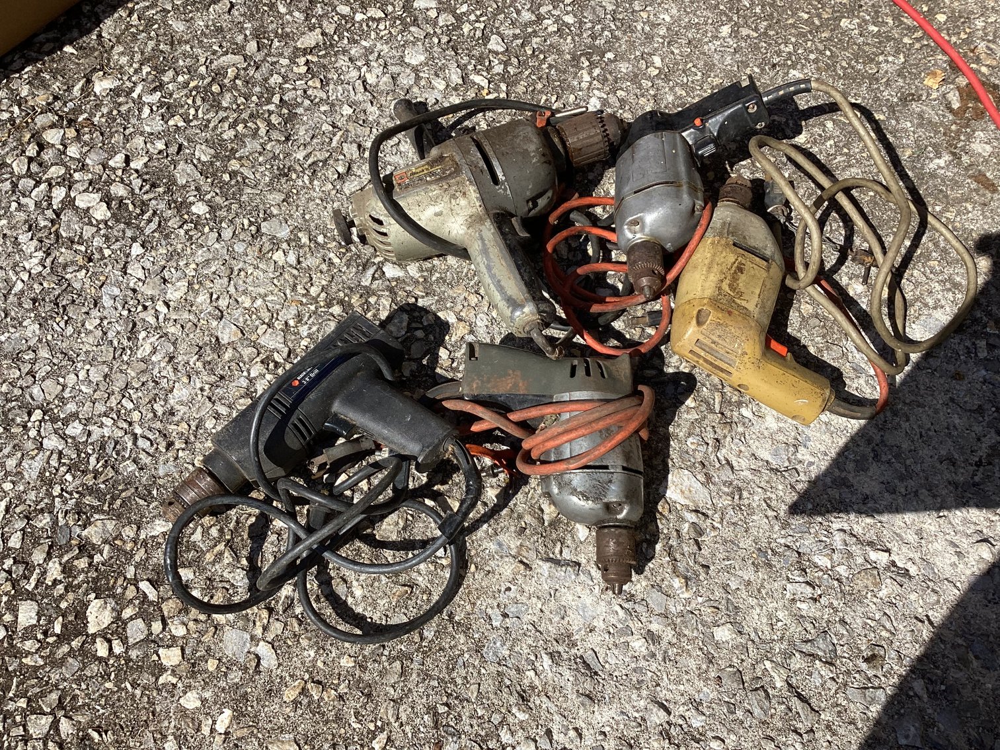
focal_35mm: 31
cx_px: 500
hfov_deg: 58.3
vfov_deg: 45.4
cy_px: 375
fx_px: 896
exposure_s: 1/1294
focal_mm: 3.3
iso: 25
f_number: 2.4
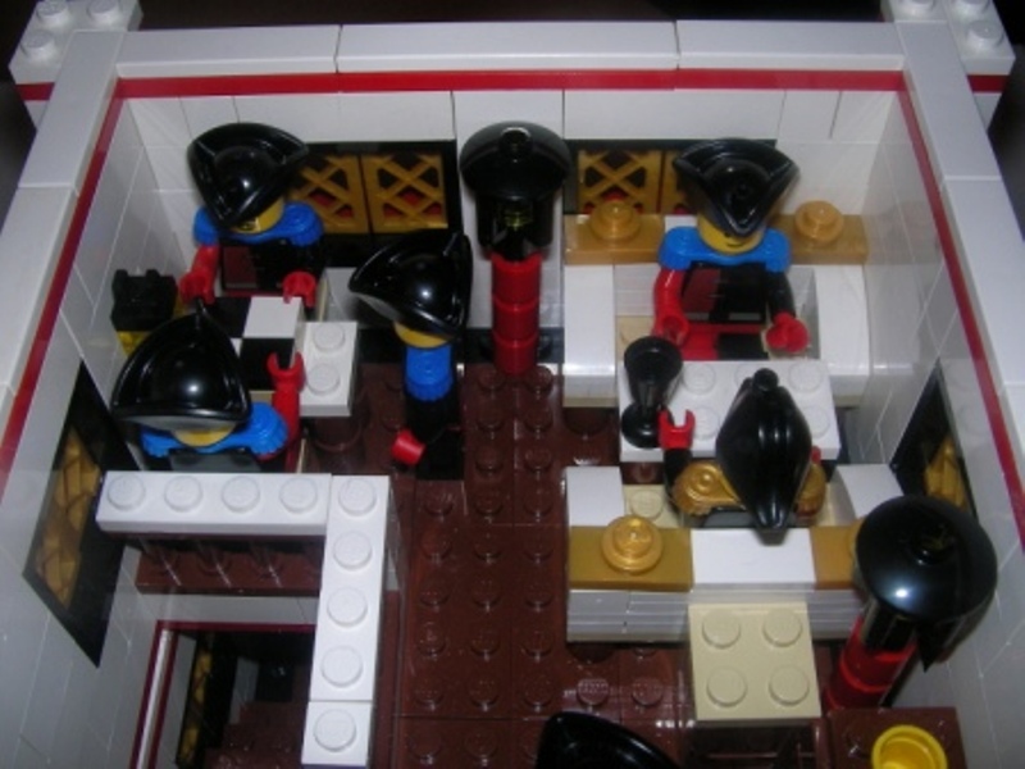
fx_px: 1125
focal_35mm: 38
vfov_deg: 37.7
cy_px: 384
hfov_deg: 49.0
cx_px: 512
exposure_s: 1/30
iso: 100
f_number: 6.6
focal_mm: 6.3
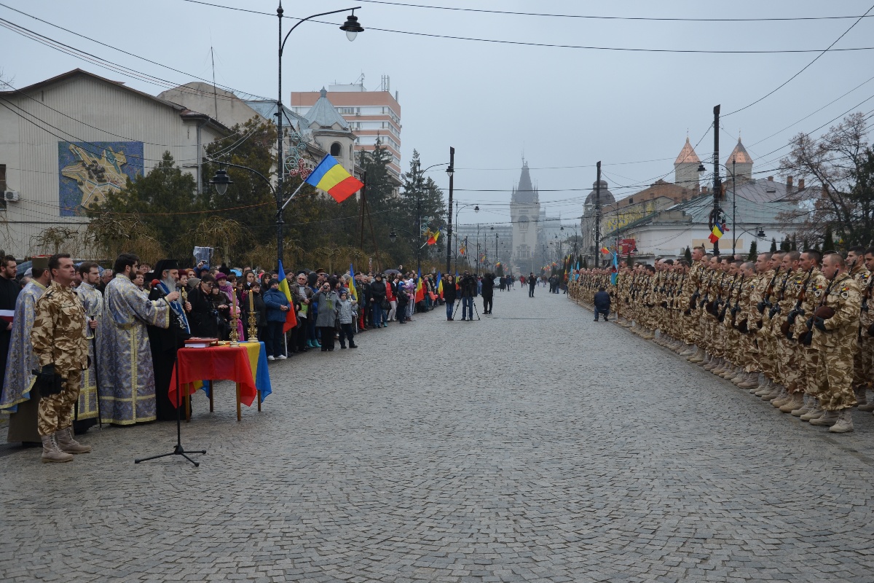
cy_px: 292
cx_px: 437
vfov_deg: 31.9
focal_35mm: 42
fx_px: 1020
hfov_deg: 46.4
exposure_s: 1/160
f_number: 6.3
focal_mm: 28
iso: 200
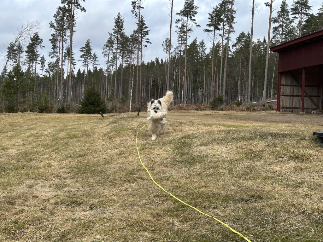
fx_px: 448
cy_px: 121
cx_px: 162
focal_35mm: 48
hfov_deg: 39.7
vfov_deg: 30.3
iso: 64
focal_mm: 6.86
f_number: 1.78
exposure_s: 1/1497
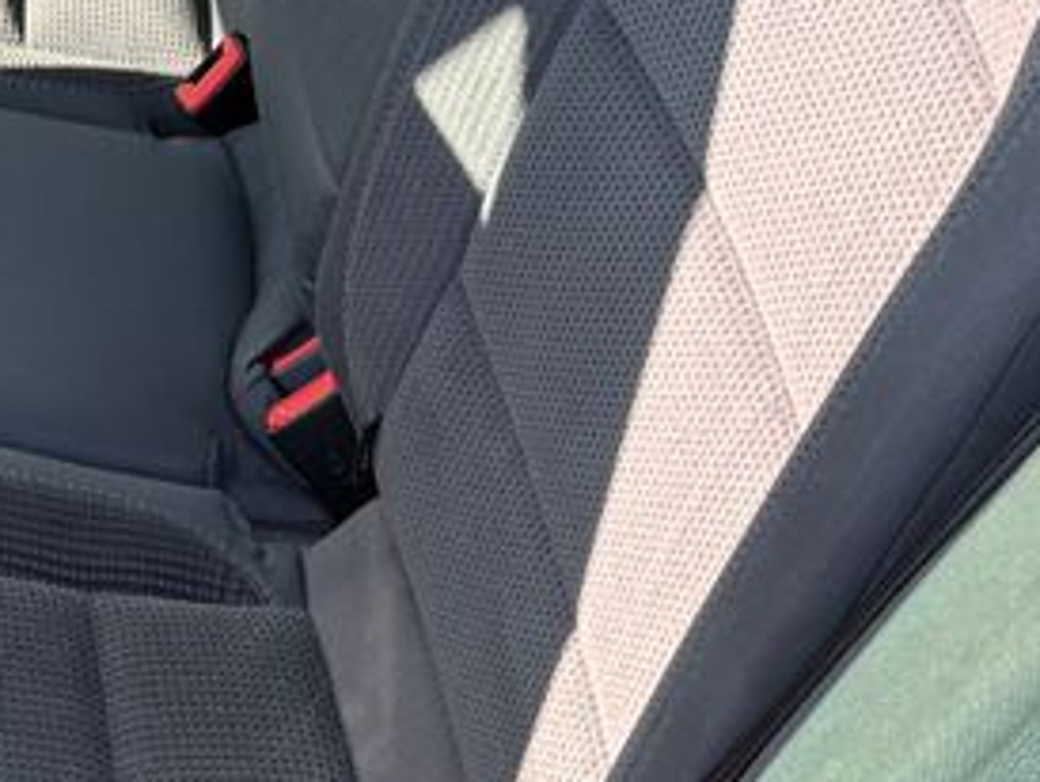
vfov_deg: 15.2
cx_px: -205
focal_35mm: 97
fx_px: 2917
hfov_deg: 19.1
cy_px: 156
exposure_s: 1/250
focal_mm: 5.96
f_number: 1.6
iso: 64
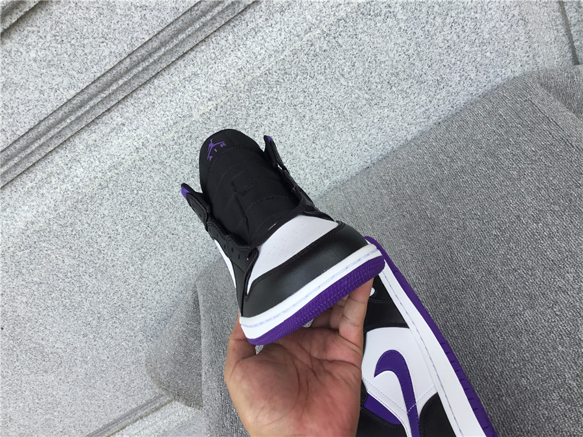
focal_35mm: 31
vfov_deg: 45.4
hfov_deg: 58.4
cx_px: 292
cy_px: 218
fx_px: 522
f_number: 2.4
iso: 25
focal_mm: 3.3
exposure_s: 1/321
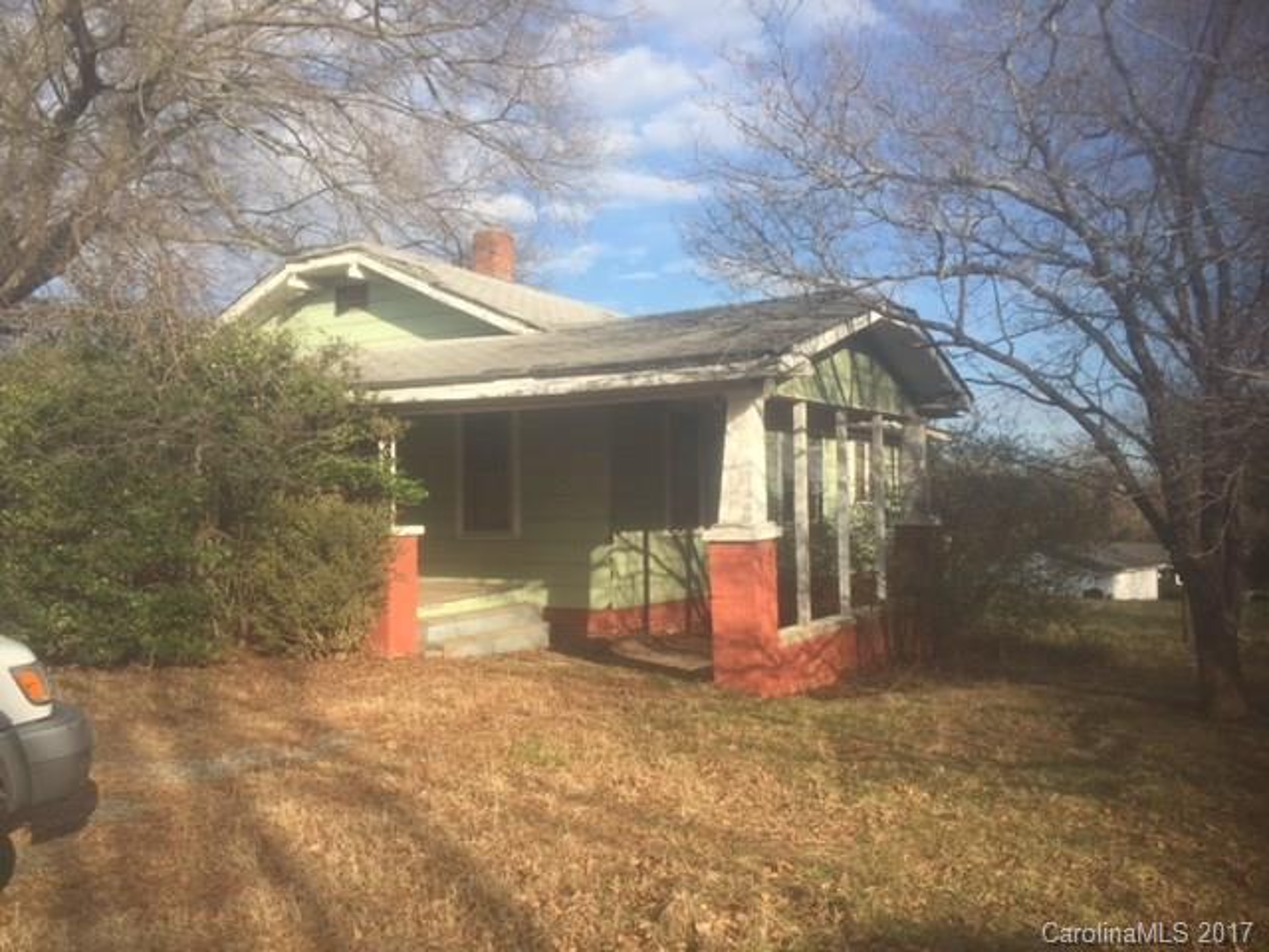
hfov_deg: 61.7
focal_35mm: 29
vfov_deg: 48.2
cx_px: 634
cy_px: 476
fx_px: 1063
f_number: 2.2
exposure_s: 1/1276
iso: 32
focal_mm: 4.15
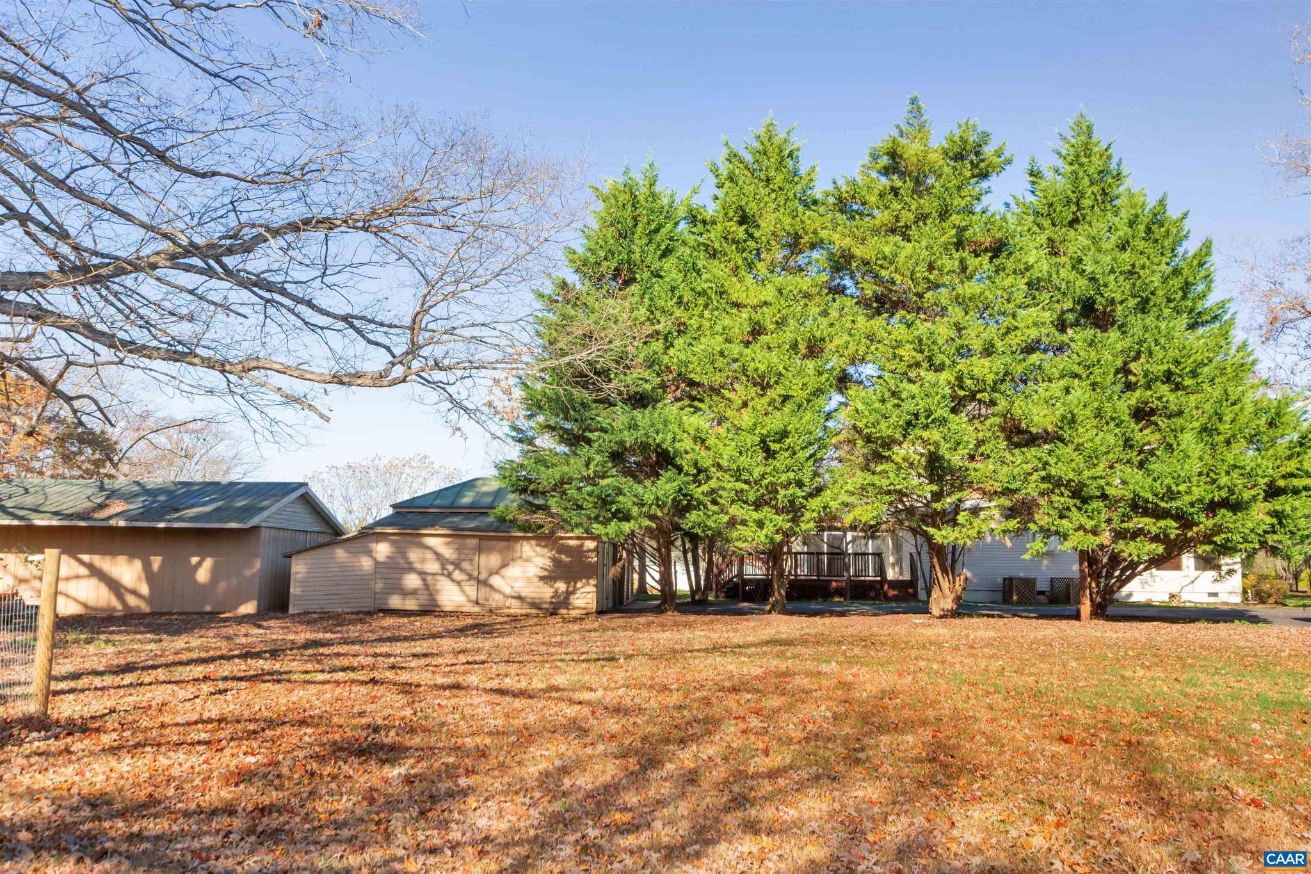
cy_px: 437
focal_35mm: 30
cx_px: 656
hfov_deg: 61.9
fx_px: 1092
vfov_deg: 43.6
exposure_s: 1/250
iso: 160
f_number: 8
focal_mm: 20
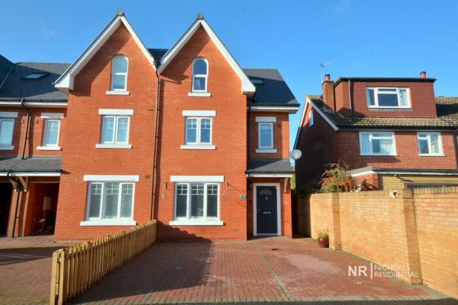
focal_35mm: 21
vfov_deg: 59.4
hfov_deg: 81.2
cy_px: 152
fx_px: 267
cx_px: 229
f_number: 29
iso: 800
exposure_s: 1/100
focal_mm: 14
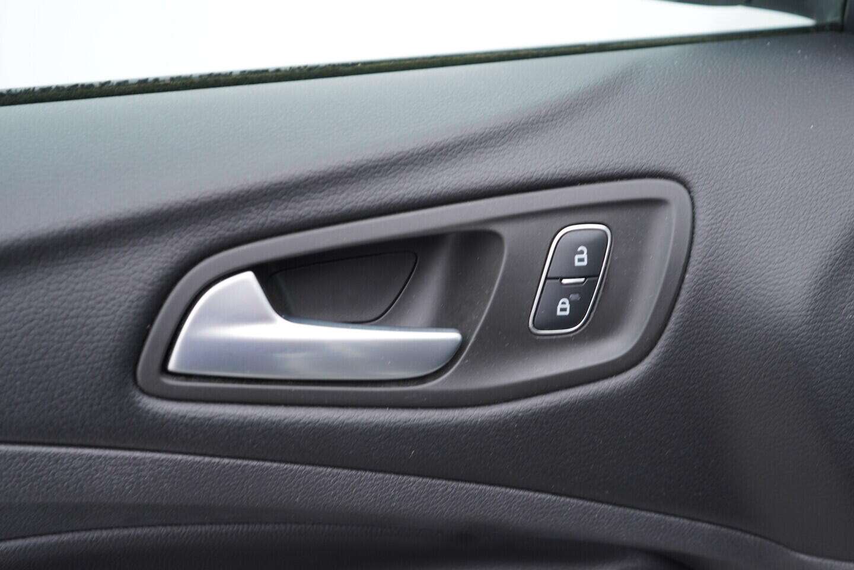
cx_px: 427
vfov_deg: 36.9
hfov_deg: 53.1
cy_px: 285
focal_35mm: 36
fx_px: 854
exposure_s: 1/40
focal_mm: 24
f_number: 2.8
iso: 125
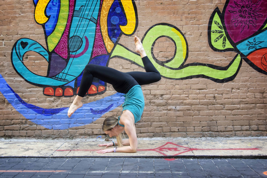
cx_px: 134
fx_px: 311
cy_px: 89
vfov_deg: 31.9
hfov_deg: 46.4
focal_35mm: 42
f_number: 5
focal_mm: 28
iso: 800
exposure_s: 1/100
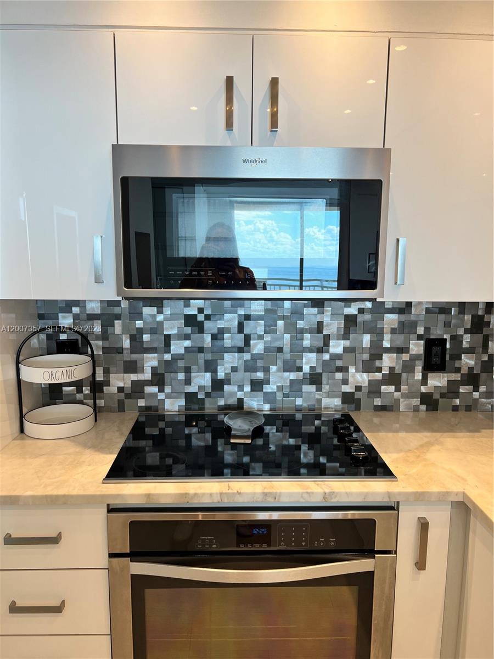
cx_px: 247
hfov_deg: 53.1
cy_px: 330
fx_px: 495
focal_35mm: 26
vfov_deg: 67.3
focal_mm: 5.7
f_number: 1.5
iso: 40
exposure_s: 1/120
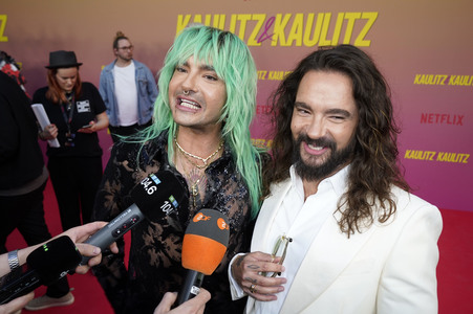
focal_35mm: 31
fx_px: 407
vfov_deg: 42.3
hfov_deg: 60.3
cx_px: 236
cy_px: 157
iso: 320
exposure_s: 1/160
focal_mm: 31
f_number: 5.6
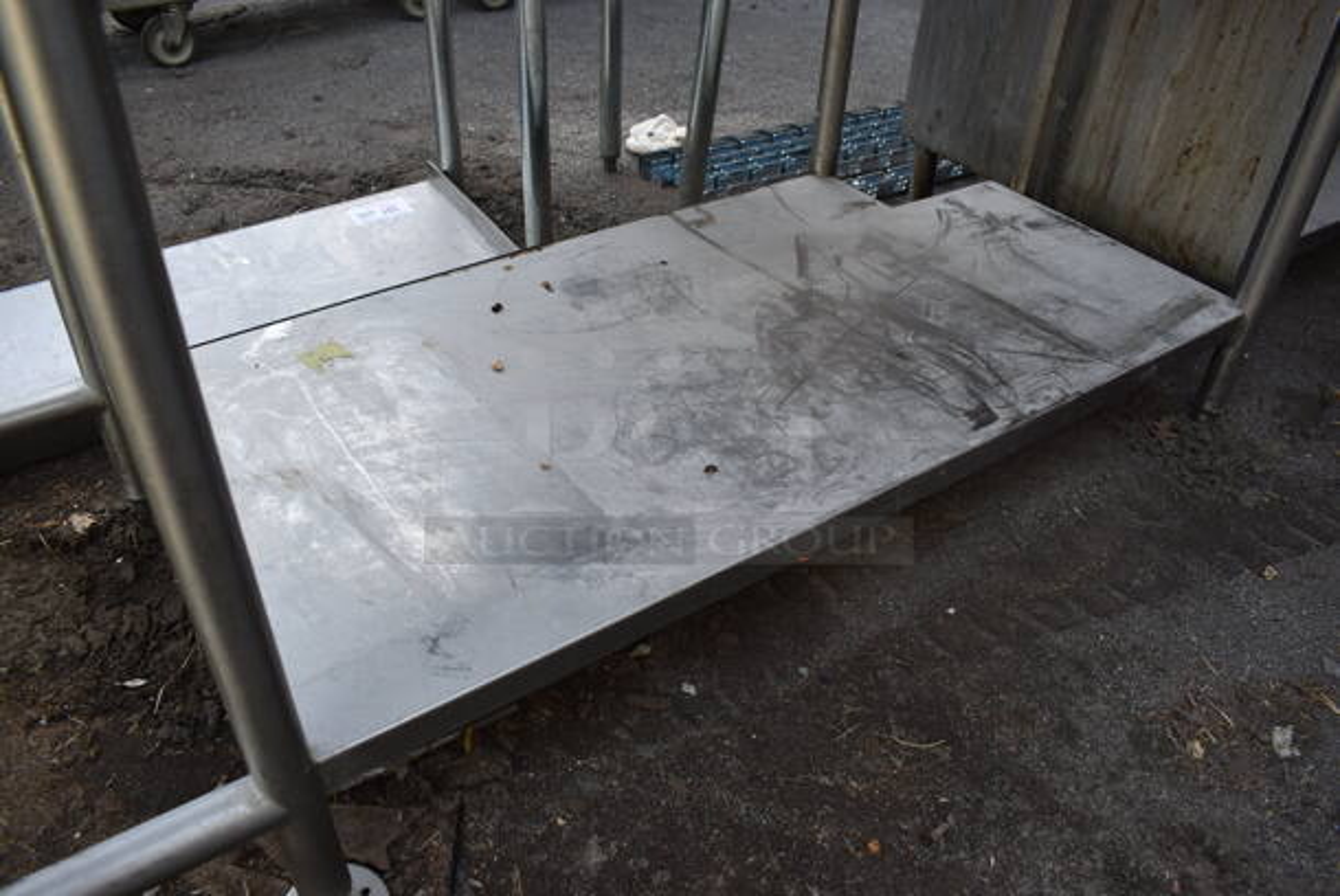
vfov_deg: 48.0
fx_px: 1006
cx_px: 670
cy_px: 448
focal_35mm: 27
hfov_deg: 67.3
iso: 200
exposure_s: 1/125
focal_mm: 18
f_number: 5.6
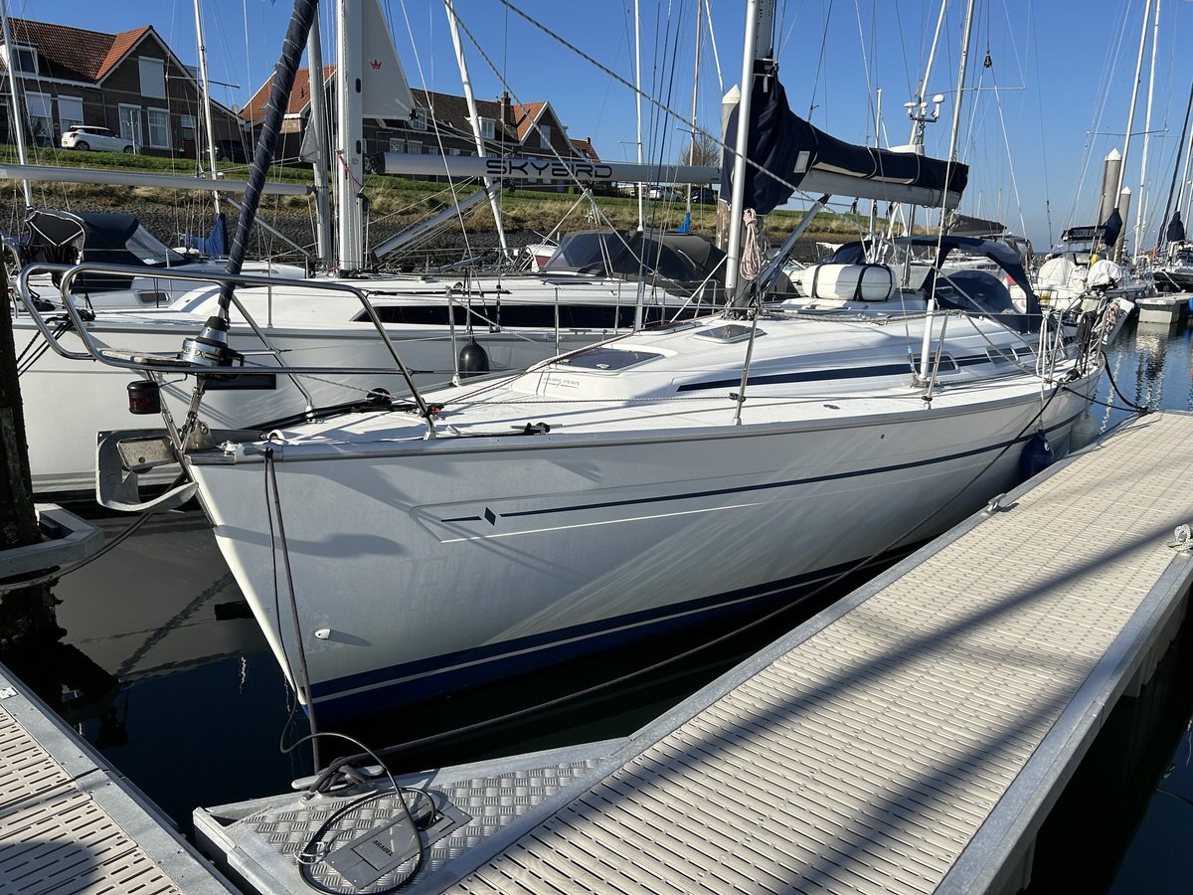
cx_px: 596
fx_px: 896
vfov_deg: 53.1
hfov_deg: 67.3
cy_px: 448
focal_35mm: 26
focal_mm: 5.7
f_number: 1.5
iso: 50
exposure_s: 1/5076
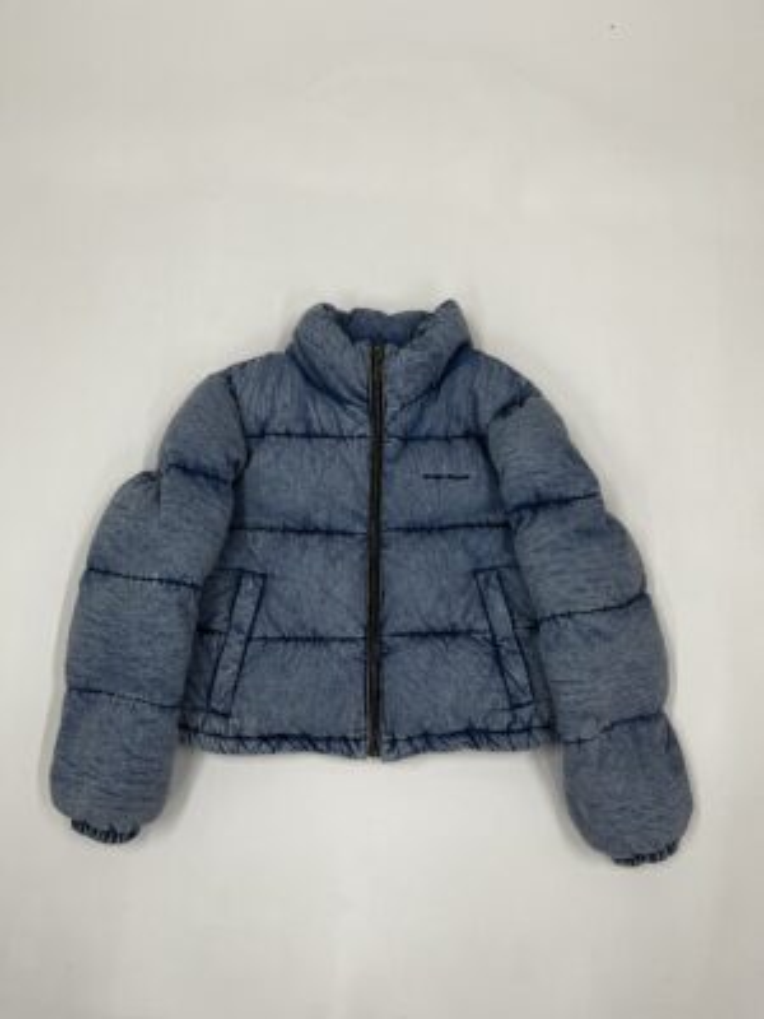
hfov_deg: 53.1
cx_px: 382
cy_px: 510
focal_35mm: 26
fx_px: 765
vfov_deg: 67.3
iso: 100
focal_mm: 5.1
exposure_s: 1/100
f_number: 1.6
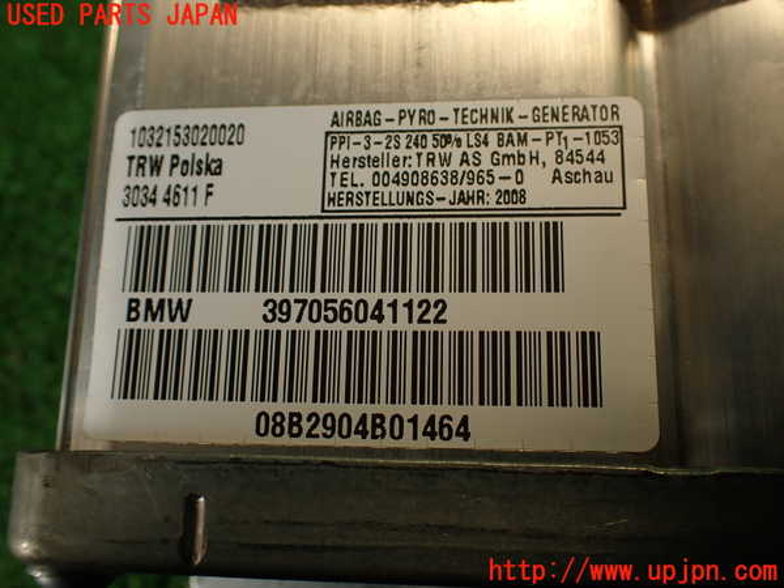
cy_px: 294
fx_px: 725
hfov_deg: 56.8
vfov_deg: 44.2
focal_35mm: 32
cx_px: 392
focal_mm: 5.79
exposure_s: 1/60
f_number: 2.4
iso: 100
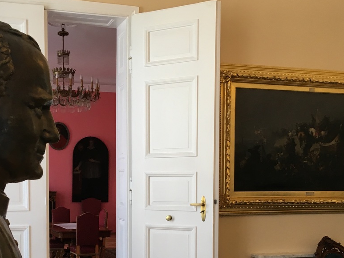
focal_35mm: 45
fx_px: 448
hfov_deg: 41.4
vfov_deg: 31.6
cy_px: 195
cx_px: 112
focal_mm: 4.15
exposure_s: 1/33
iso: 40
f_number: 2.2
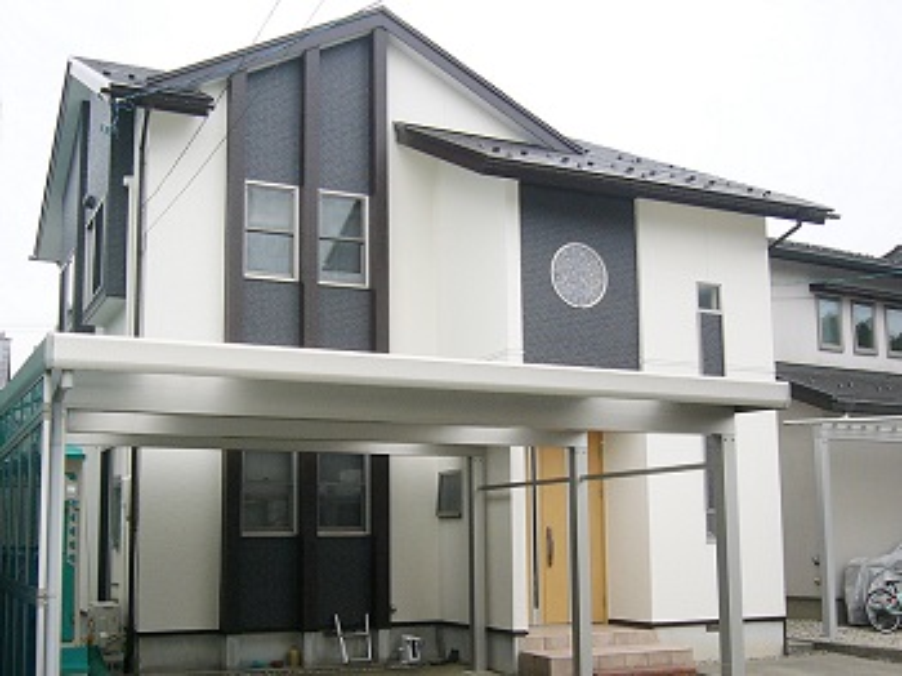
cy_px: 338
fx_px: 911
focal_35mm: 35
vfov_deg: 40.7
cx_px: 451
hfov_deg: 52.7
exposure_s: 1/800
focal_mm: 5.8
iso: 100
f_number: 2.8
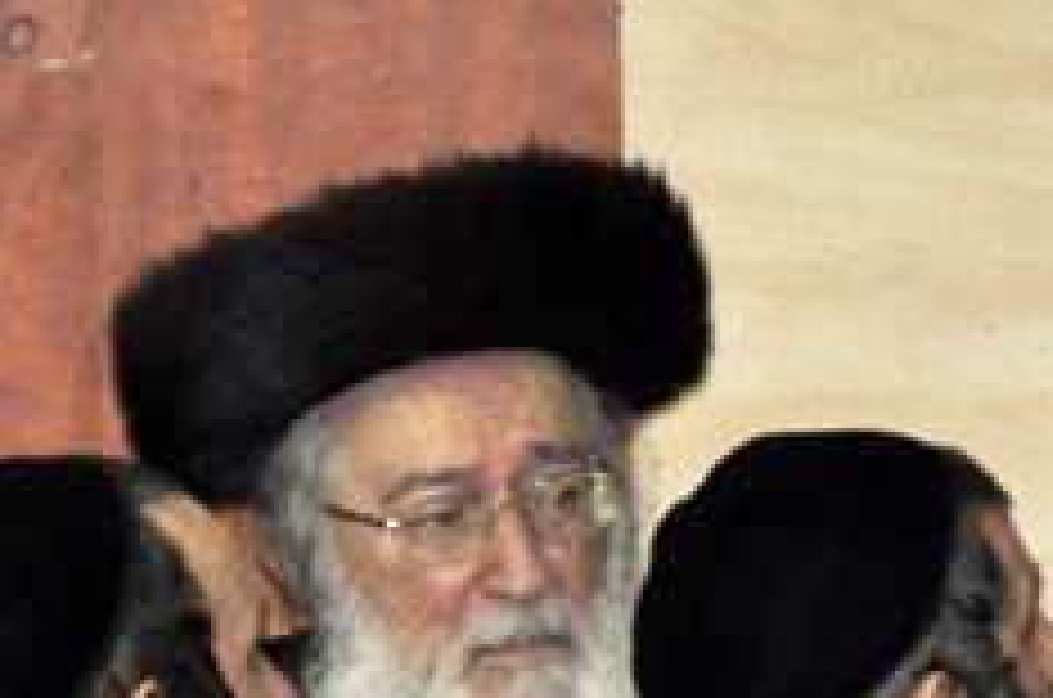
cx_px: 1292
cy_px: 581
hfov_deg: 1.6
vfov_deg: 1.0
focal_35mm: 1314
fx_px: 38356
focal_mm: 200
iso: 500
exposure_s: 1/60
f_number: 5.6
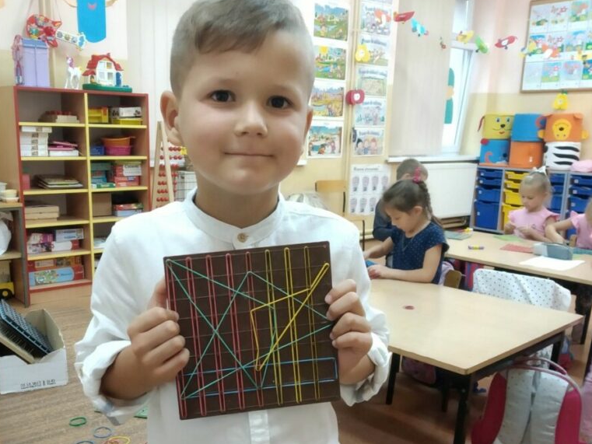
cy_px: 279
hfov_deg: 52.5
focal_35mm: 35
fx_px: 599
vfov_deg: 40.4
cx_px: 256
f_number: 2.2
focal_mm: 3.82
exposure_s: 1/20
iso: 500
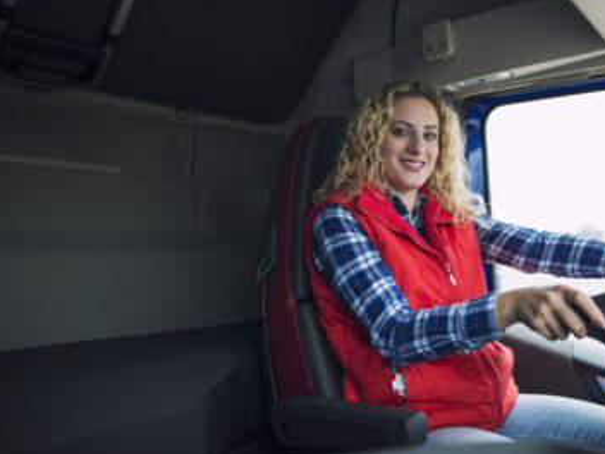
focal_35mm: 28
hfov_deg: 60.7
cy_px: 167
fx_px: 489
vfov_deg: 49.2
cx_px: 437
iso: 320
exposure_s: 1/500
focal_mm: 20
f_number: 1.8
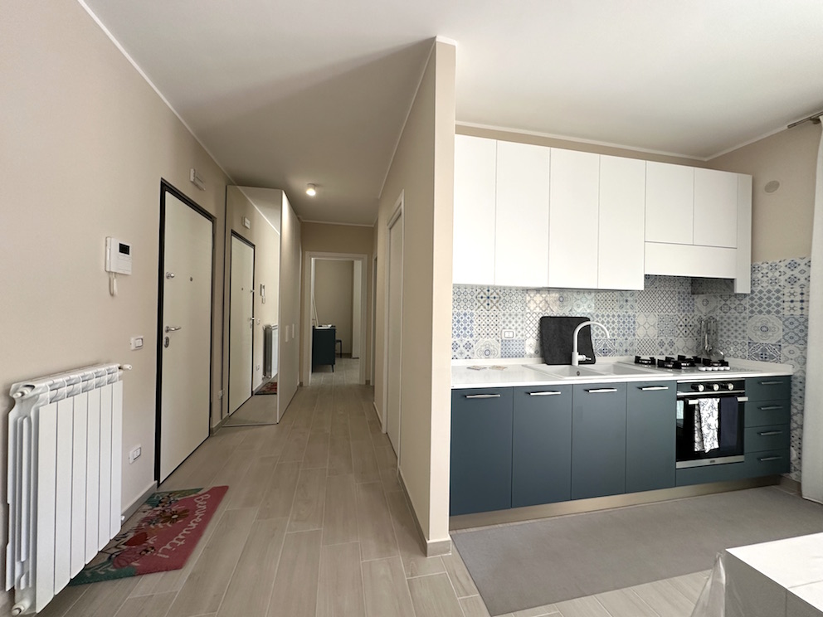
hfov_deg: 102.1
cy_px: 308
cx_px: 412
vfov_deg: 85.7
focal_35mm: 14
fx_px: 333
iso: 125
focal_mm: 2.22
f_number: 2.2
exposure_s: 1/99
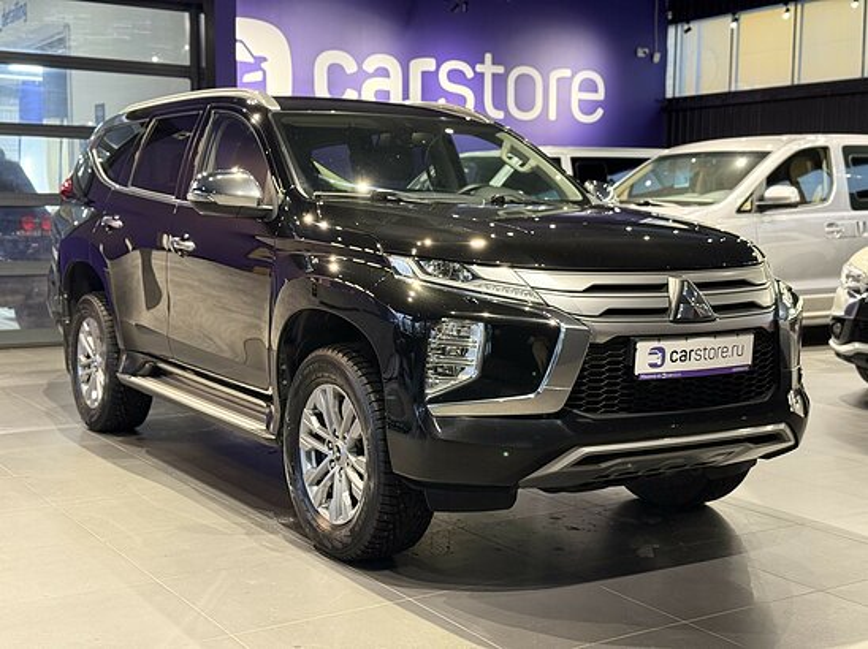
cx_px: 434
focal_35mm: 48
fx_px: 1203
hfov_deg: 39.7
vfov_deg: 30.2
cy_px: 324
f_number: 1.78
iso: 200
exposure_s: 1/33
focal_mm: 6.76
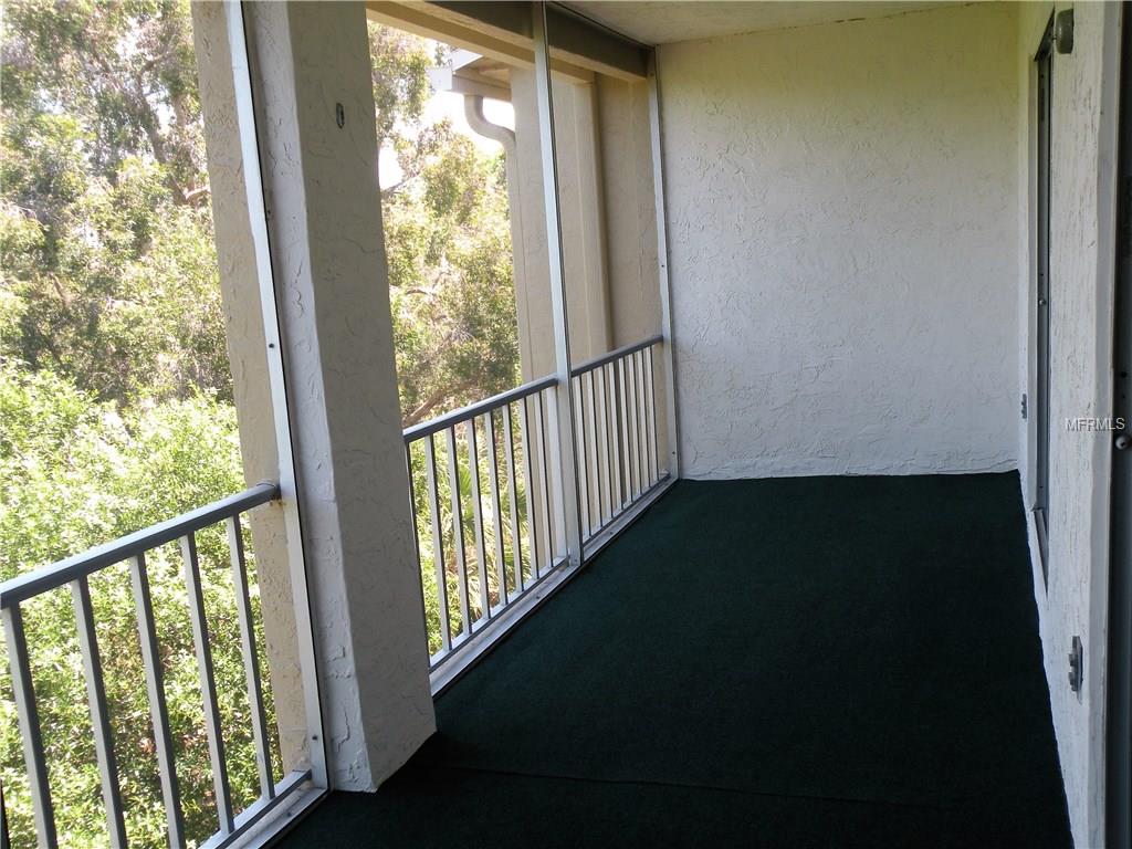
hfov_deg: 55.4
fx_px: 1079
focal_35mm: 33
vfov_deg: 42.9
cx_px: 566
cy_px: 424
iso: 64
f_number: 3.5
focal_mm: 5.8
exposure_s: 1/42.2
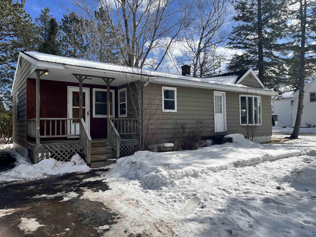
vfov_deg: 53.1
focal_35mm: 26
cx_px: 158
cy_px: 118
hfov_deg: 67.3
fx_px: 237
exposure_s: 1/5848
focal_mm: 5.1
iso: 50
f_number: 1.6
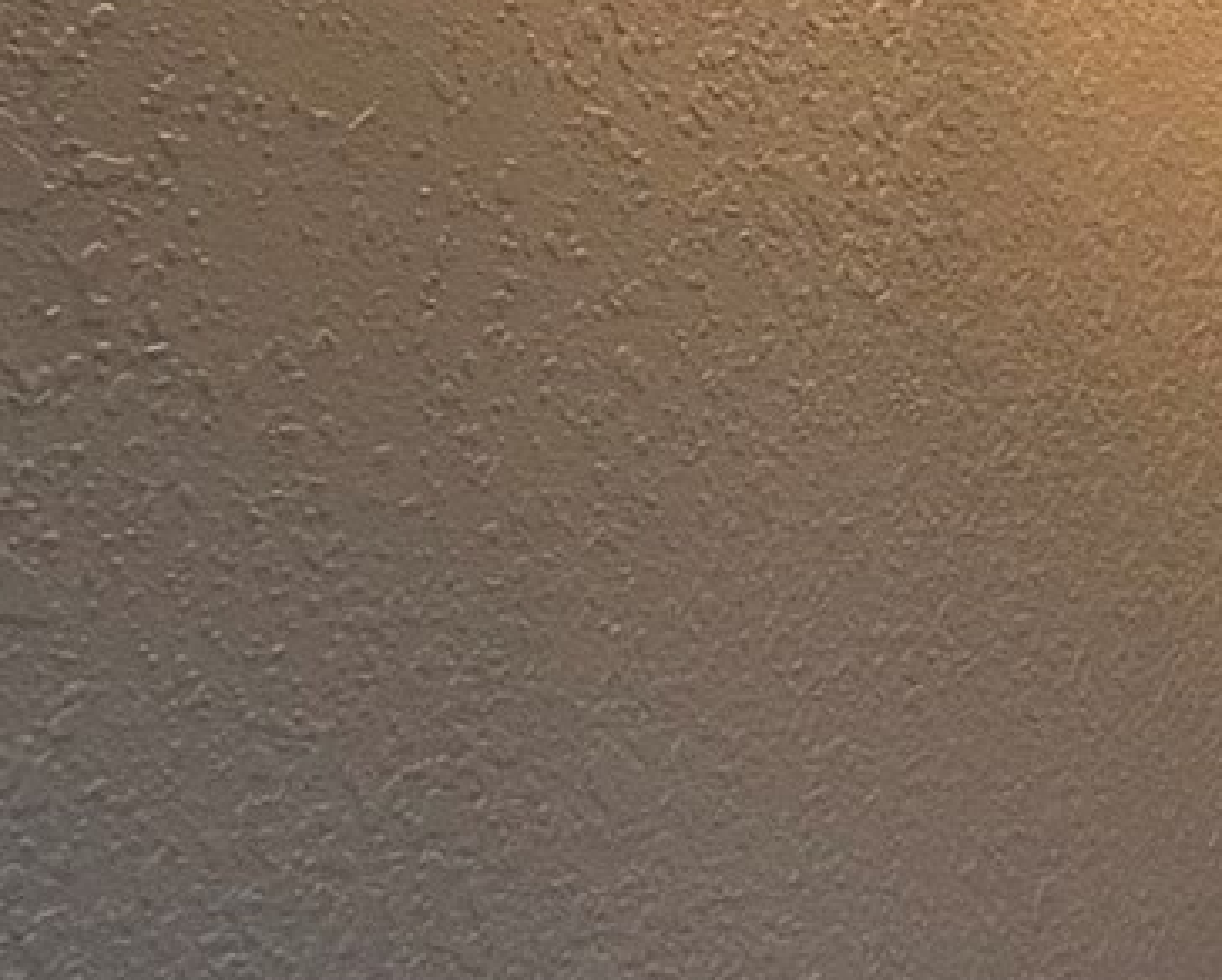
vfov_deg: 21.3
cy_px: 386
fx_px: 2607
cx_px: 3109
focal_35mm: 72
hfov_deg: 14.1
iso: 125
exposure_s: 1/120
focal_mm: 2.22
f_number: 2.2
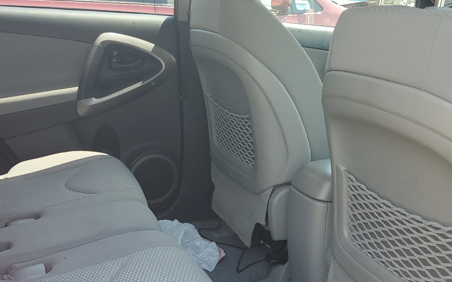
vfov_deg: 28.9
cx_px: 112
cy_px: 200
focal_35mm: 44
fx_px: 542
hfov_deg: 43.8
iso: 50
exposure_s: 1/233
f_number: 1.5
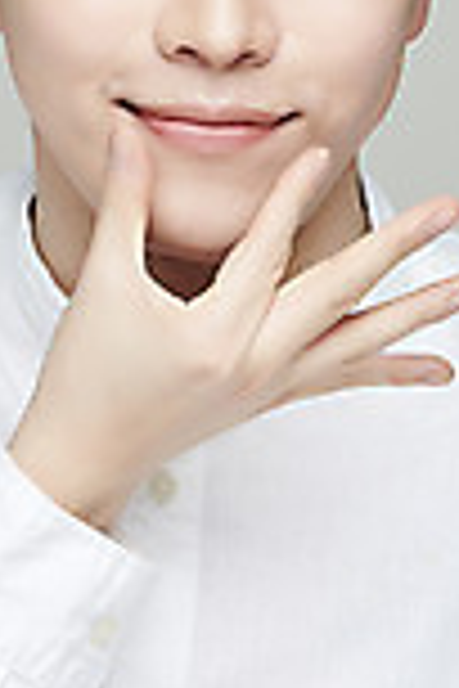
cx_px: 223
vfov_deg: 3.9
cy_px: 243
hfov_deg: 2.6
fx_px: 9982
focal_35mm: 522
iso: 64
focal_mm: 200
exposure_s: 1/125
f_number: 8
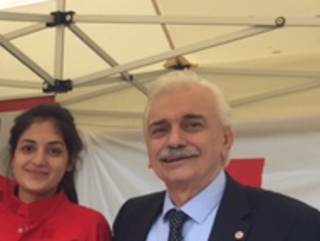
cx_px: -181
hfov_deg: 17.8
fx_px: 898
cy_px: 356
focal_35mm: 97
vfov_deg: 14.3
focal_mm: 4.15
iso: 32
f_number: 2.2
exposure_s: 1/100
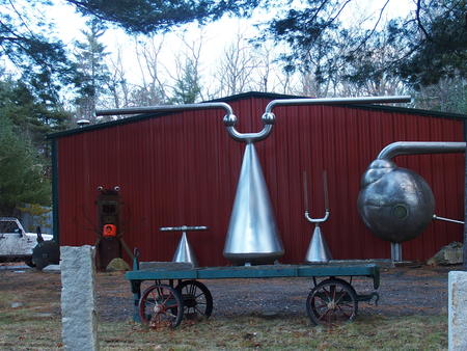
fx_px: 769
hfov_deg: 33.8
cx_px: 234
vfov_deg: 25.7
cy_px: 176
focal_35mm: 57
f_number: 2.8
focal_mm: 12
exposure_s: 1/100
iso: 200
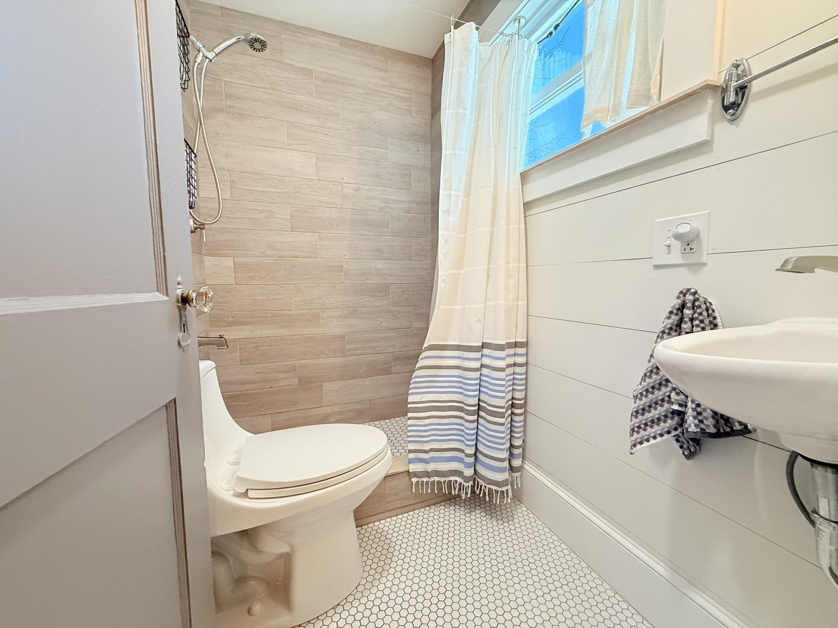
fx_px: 339
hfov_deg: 102.1
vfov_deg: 85.7
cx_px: 419
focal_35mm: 14
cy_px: 314
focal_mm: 2.22
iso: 200
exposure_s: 1/120
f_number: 2.2
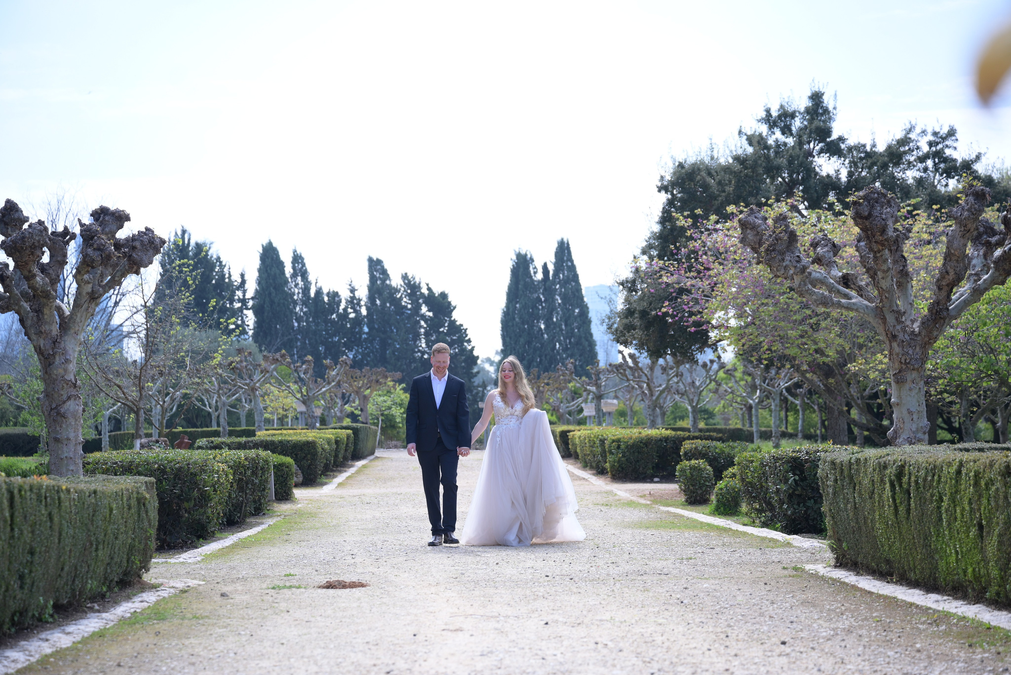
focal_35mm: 62
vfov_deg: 21.9
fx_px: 1742
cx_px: 506
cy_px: 338
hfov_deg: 32.4
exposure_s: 1/800
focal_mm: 62
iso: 125
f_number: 3.5
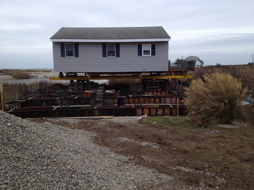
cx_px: 127
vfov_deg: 40.7
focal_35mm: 35
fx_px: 257
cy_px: 95
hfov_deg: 52.6
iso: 50
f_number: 2.4
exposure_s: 1/514
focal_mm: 4.28
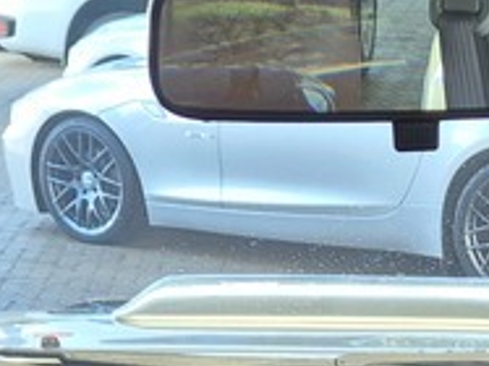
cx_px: 426
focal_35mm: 126
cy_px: 878
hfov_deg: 15.5
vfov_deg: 10.2
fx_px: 1779
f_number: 1.8
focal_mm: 5.4
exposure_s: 1/100
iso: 125
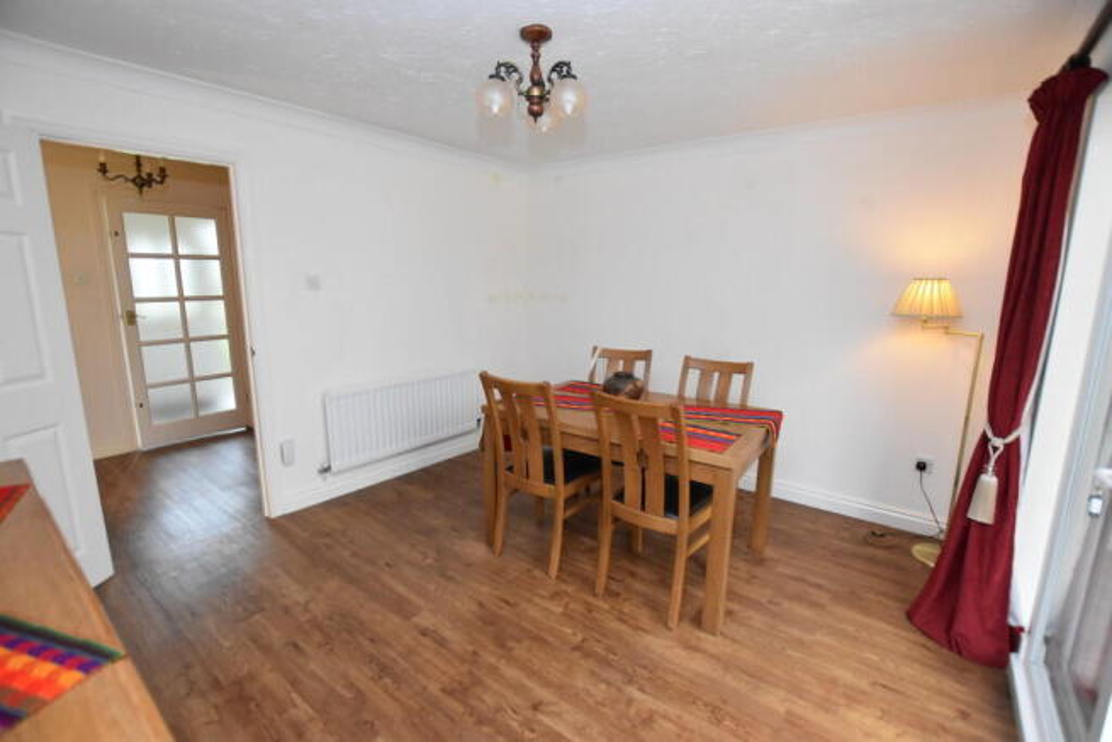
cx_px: 556
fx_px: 463
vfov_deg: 77.4
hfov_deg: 100.4
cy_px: 371
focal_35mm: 15
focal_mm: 10
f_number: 3.5
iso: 2500
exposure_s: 1/125
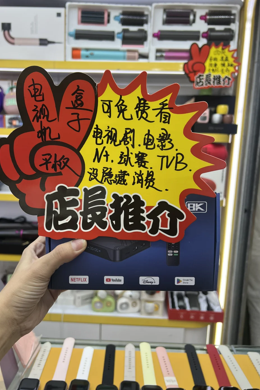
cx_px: 116
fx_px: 303
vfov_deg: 65.5
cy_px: 197
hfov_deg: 46.3
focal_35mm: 28
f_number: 1.5
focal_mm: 5.7
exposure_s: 1/394
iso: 50
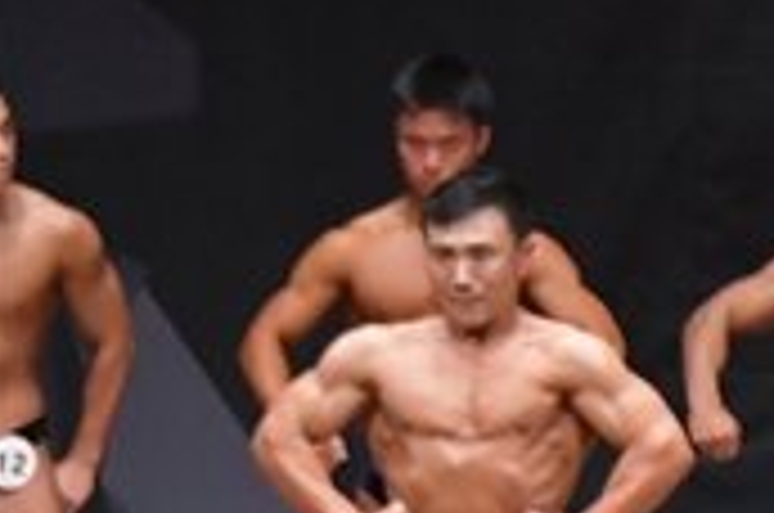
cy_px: 567
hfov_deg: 3.3
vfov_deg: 2.2
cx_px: 1735
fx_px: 13348
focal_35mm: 622
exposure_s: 1/400
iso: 6400
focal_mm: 92
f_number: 5.6
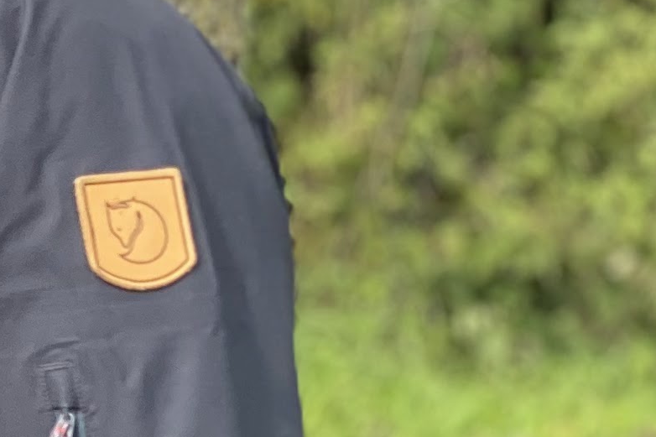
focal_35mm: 279
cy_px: 44
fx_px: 5083
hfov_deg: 7.1
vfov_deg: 4.9
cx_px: -732
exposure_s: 1/716
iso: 20
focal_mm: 6
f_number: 2
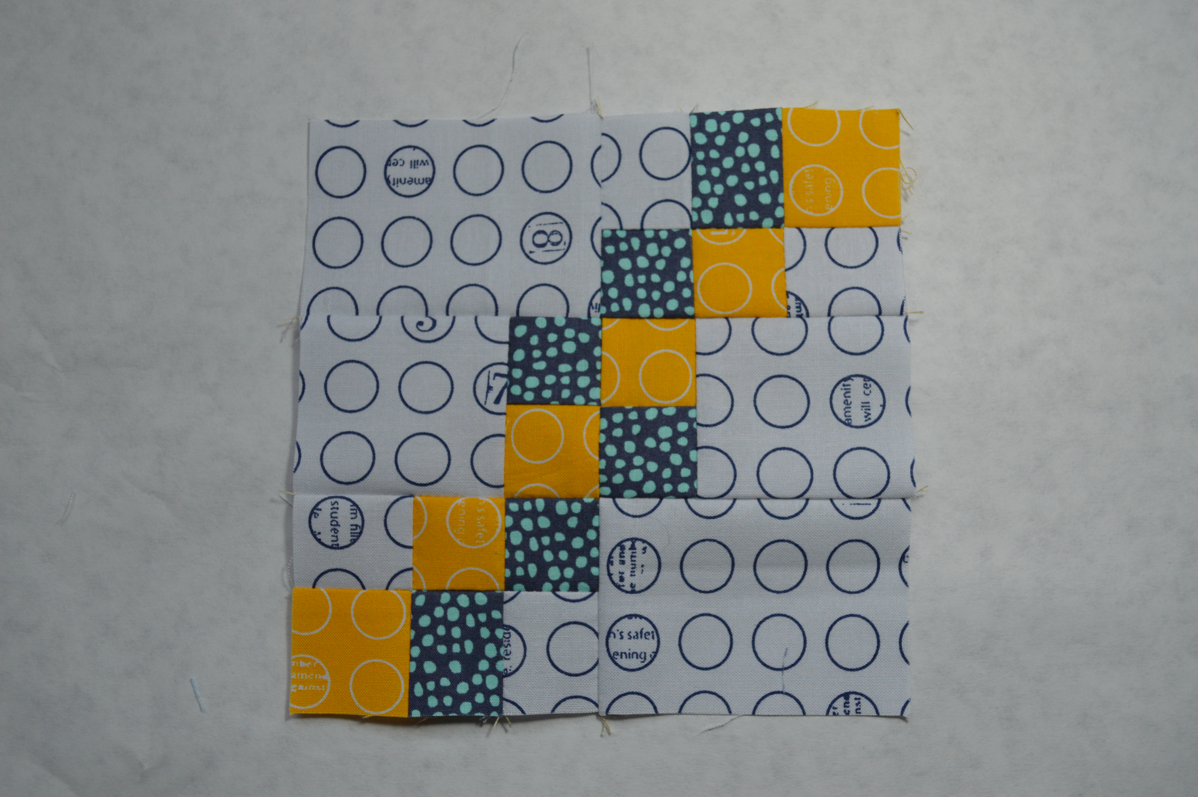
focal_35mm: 36
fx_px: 1197
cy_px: 398
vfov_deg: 36.8
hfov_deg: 53.2
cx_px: 599
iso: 360
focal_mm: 24
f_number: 5.6
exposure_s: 1/125
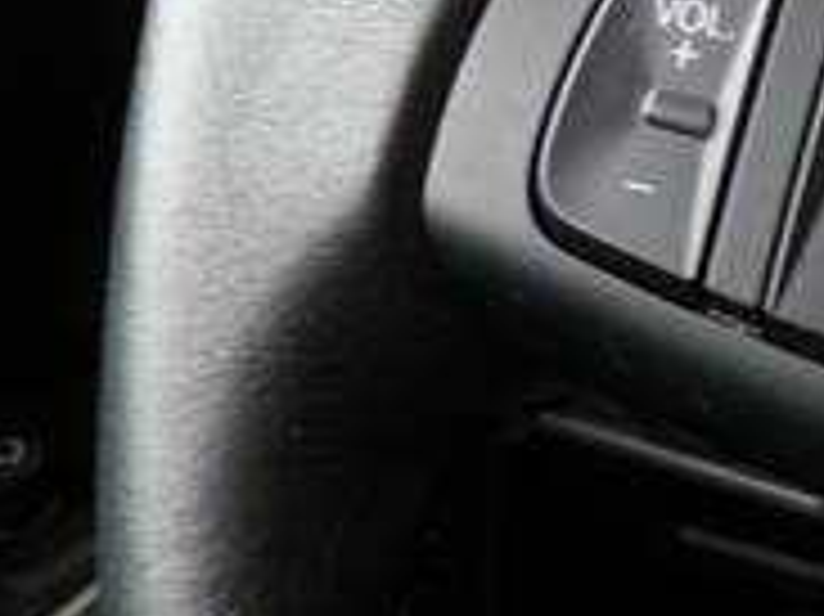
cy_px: 36
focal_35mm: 63
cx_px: 847
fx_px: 1499
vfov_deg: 22.6
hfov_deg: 28.6
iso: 200
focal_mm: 4.3
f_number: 3
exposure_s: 1/26
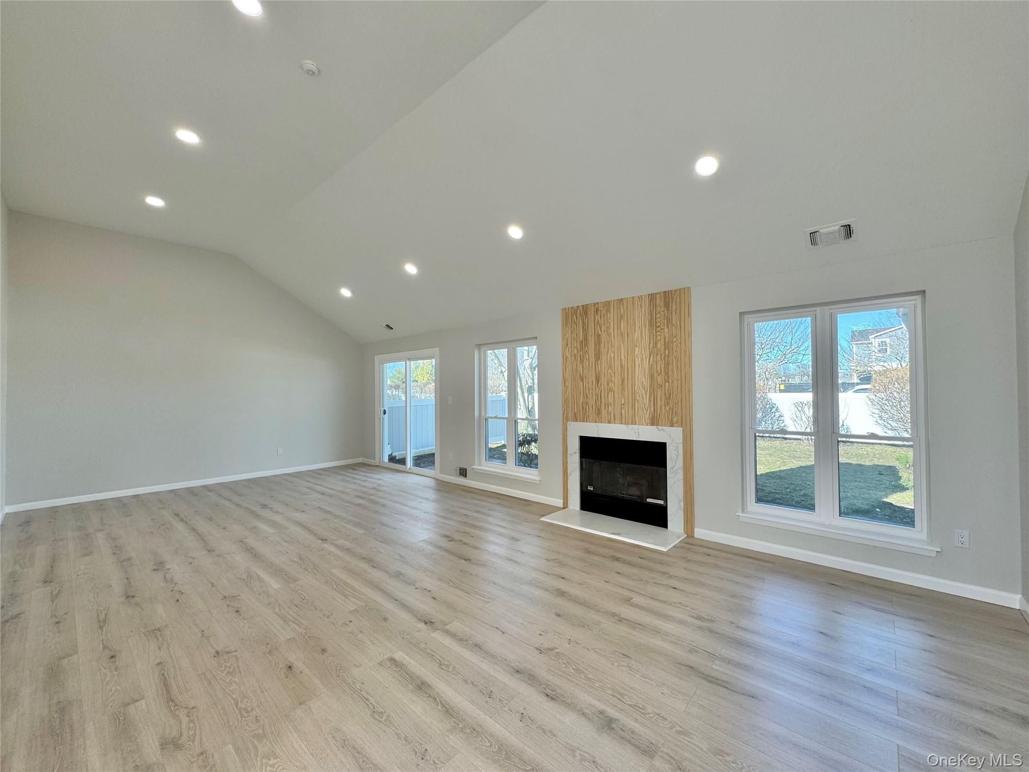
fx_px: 416
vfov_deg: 85.7
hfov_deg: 102.1
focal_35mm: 14
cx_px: 514
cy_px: 386
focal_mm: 2.22
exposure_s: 1/120
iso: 50
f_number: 2.2
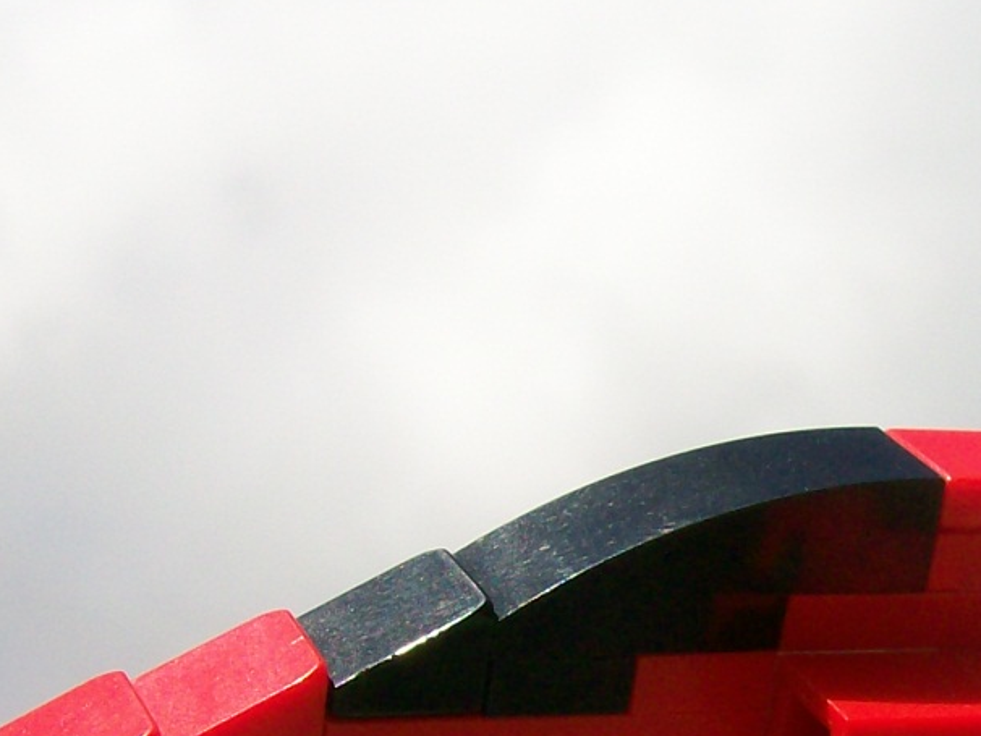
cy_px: 642
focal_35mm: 95
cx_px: 864
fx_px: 2693
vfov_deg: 15.4
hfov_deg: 20.3
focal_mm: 6
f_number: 4.8
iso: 80
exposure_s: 1/1174
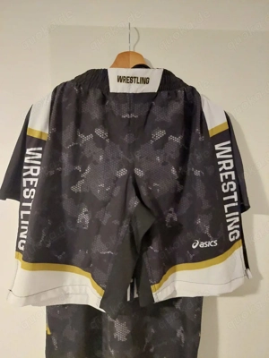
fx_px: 259
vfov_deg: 69.4
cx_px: 134
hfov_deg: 54.9
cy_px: 179
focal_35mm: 25
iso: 1600
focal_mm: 5.23
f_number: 1.8
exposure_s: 1/25
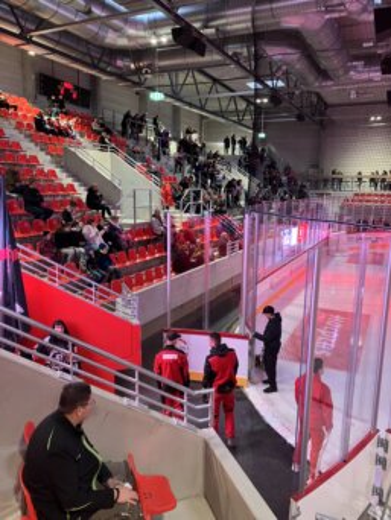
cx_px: 196
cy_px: 260
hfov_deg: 49.8
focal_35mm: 28
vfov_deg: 63.4
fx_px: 421
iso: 320
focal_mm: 3.99
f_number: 1.8
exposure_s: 1/33
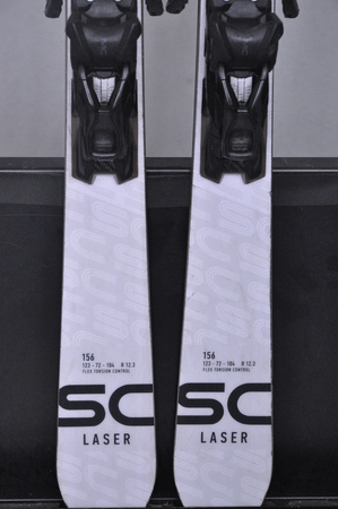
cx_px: 169
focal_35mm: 112
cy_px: 254
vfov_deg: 18.2
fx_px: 1588
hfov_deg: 12.2
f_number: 8
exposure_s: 1/125
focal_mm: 75
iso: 3200
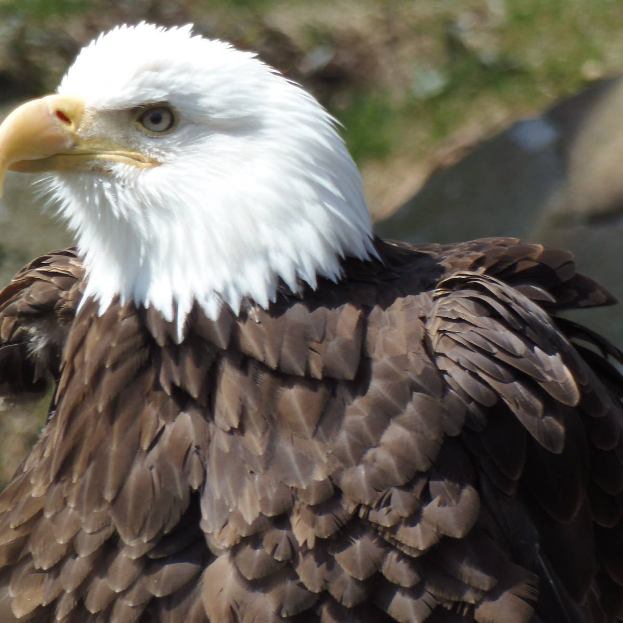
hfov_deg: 1.7
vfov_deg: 1.7
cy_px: 312
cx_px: 233
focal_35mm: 1020
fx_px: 20769
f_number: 5.7
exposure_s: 1/250
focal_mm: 154.8
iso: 80
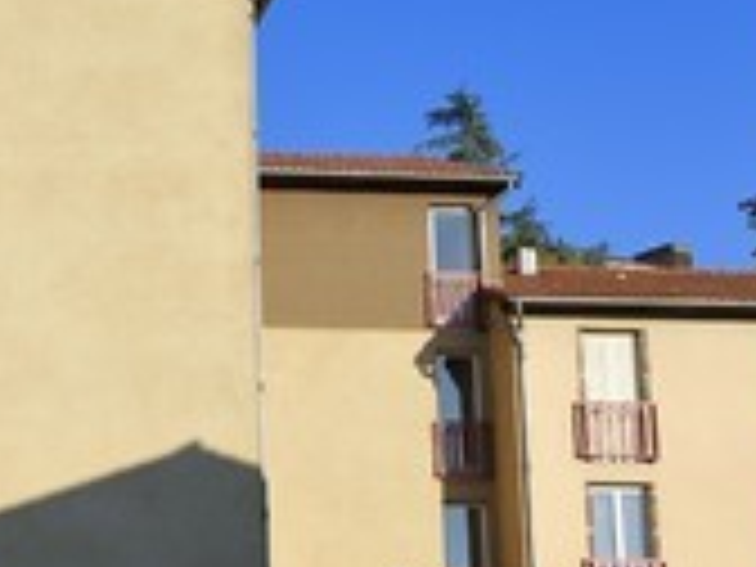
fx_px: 3669
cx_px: -117
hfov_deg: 11.6
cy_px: 248
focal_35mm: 168
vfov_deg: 8.8
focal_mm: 70
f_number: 13
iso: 200
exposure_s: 1/250
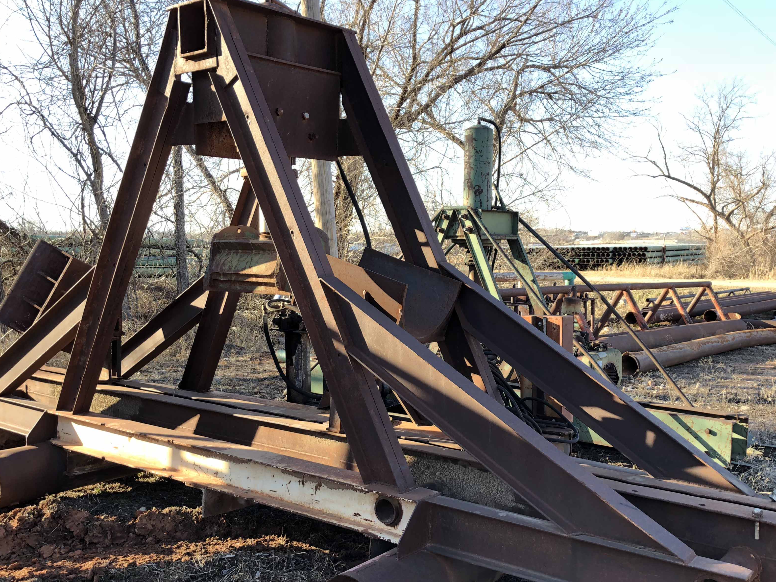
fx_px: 807
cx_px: 378
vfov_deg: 39.5
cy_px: 351
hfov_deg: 51.3
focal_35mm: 36
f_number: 1.8
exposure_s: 1/120
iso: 32
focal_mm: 4
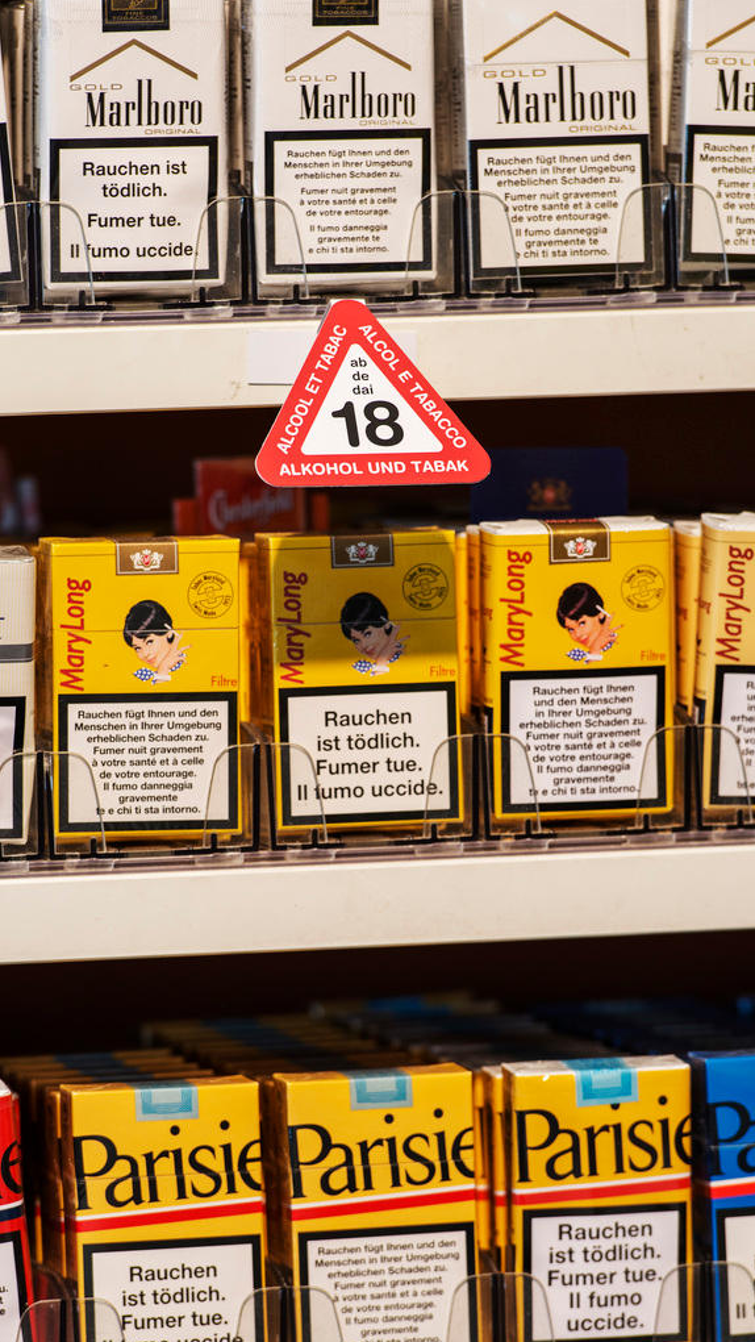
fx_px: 7294
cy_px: 671
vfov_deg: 10.5
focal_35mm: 205
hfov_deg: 5.9
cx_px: 386
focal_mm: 195
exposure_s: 1/80
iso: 200
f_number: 4
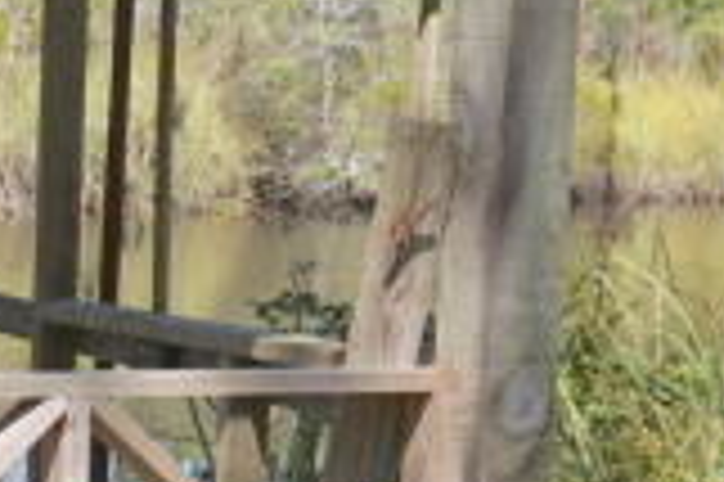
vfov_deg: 7.9
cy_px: 405
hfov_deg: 10.4
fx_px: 3456
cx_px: -1005
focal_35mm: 172
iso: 100
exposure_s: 1/500
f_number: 5
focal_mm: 16
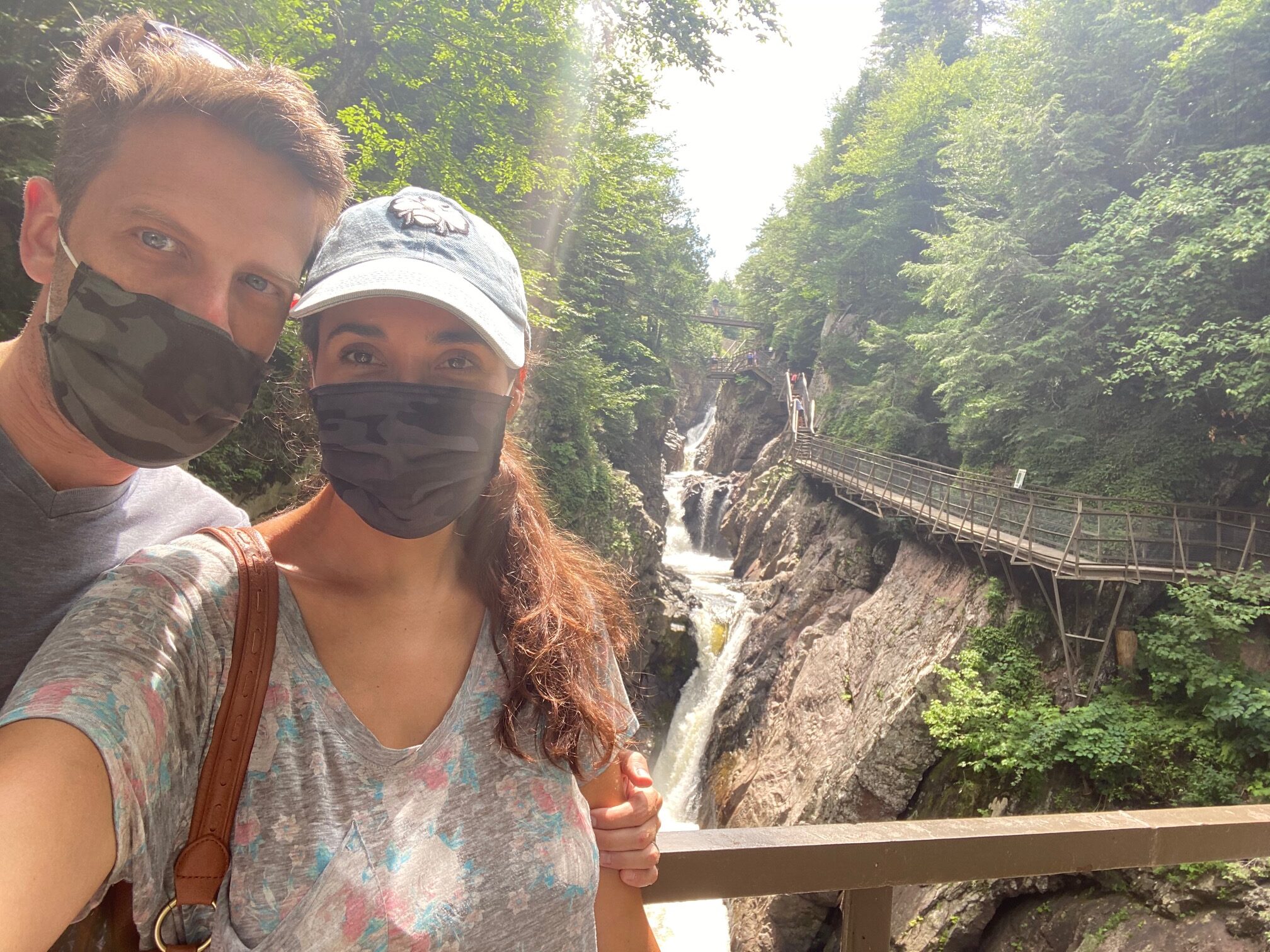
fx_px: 844
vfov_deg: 58.9
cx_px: 635
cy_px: 476
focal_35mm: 23
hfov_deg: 73.9
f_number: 2.2
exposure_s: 1/122
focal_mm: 2.71
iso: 32
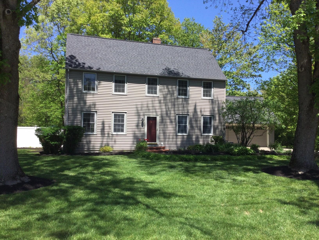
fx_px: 286
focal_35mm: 31
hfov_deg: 58.4
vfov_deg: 45.4
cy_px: 120
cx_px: 160
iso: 25
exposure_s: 1/673
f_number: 2.4
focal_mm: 3.3
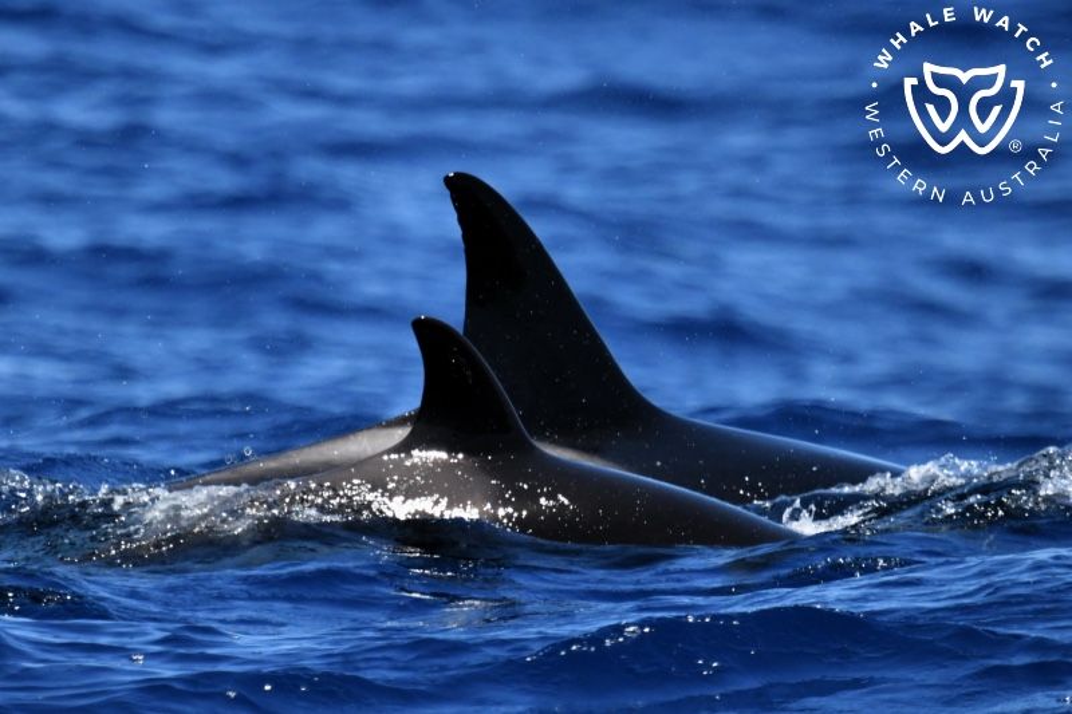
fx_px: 17862
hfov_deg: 3.4
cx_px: 536
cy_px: 357
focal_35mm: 600
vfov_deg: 2.3
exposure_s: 1/8000
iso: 1800
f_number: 6.3
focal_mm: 600
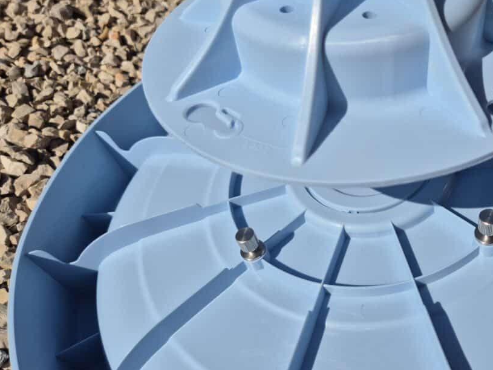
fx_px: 470
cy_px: 192
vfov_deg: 43.0
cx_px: 351
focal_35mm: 33
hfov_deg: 53.5
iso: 25
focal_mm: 5.4
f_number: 1.8
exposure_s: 1/4688
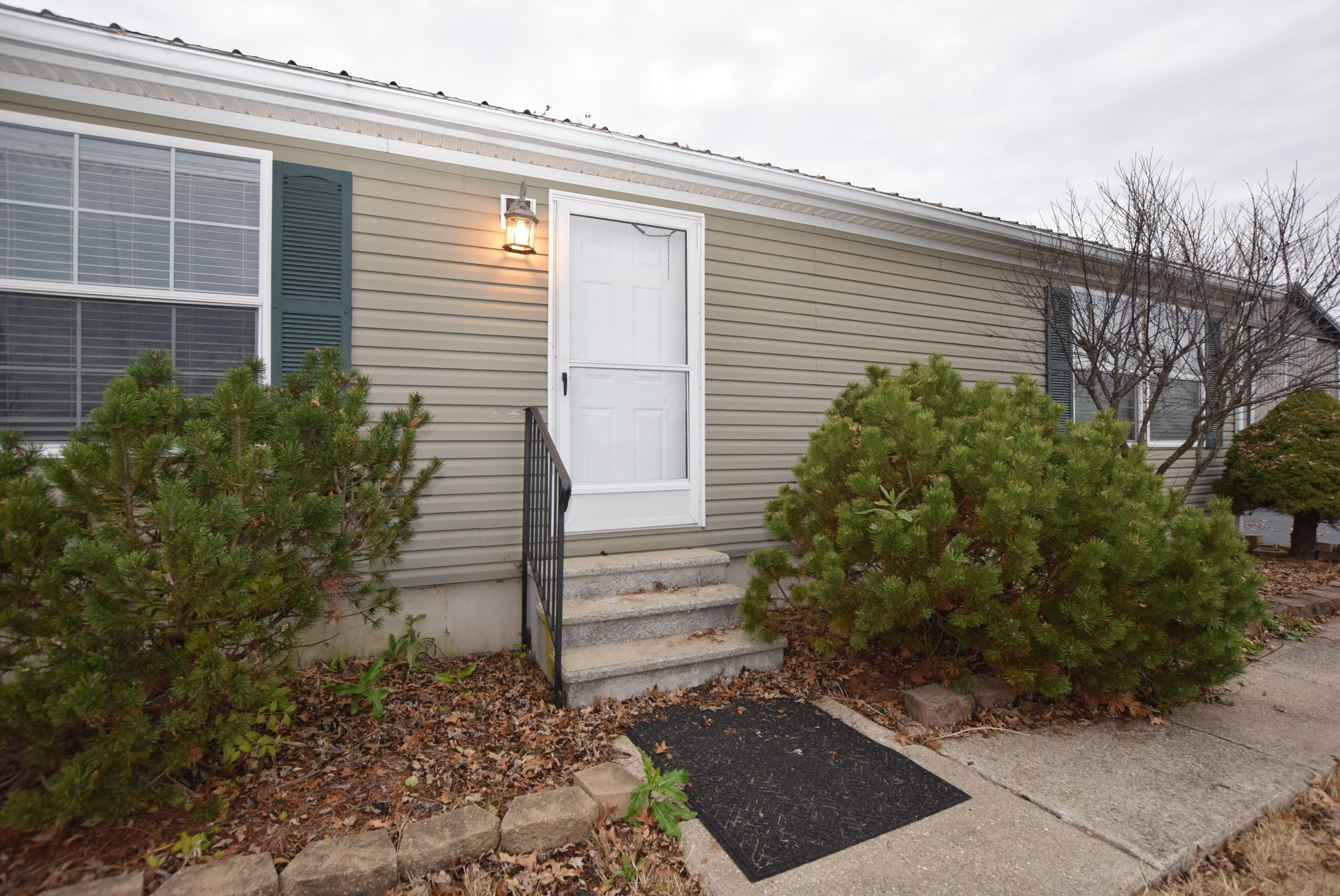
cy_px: 448
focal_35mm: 15
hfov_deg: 100.3
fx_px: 559
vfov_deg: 77.4
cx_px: 670
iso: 720
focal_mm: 10
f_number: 5.6
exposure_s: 1/125
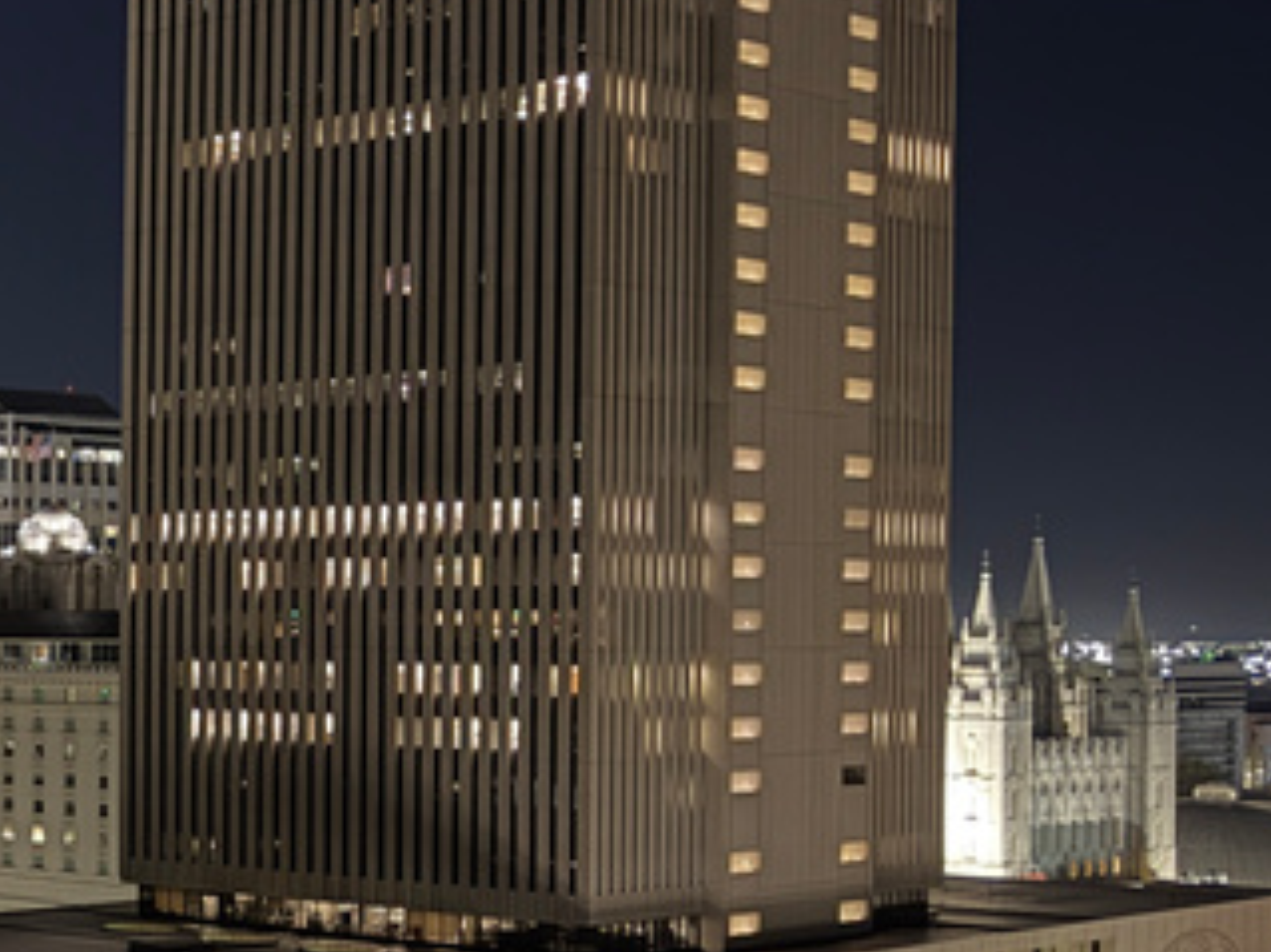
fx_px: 2826
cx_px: -554
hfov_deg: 21.8
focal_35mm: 77
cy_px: 673
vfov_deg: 19.0
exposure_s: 1/15
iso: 1000
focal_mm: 6.76
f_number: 1.78
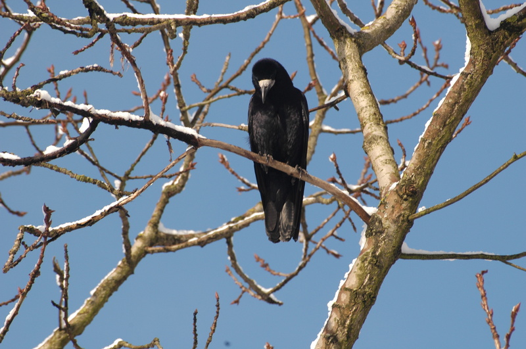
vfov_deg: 3.0
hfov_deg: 4.6
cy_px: 174
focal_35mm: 450
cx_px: 263
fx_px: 6566
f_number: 11
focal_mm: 300
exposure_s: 1/250
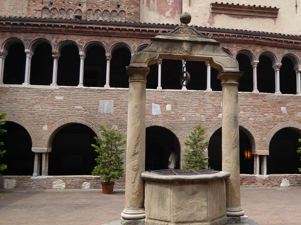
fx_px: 304
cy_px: 119
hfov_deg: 52.2
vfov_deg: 40.7
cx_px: 185
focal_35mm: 35
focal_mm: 4.3
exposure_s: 1/320
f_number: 3.3
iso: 80
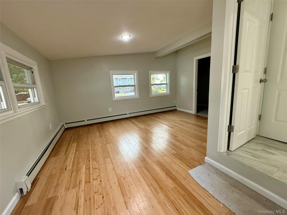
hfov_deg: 102.1
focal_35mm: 14
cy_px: 108
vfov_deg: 85.7
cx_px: 144
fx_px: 116
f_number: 2.2
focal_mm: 2.22
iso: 320
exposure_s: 1/120
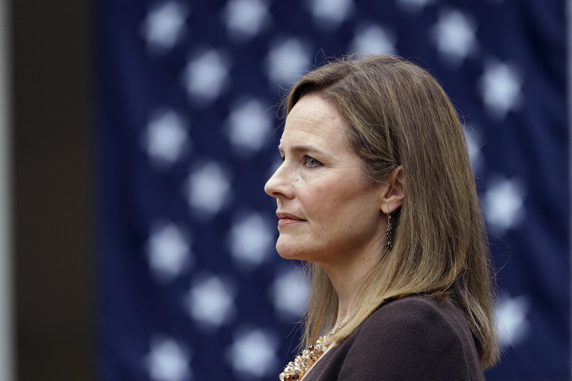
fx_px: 8134
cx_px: 286
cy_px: 190
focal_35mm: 512
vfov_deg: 2.7
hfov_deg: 4.0
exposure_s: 1/1000
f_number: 6.3
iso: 4000
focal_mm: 512
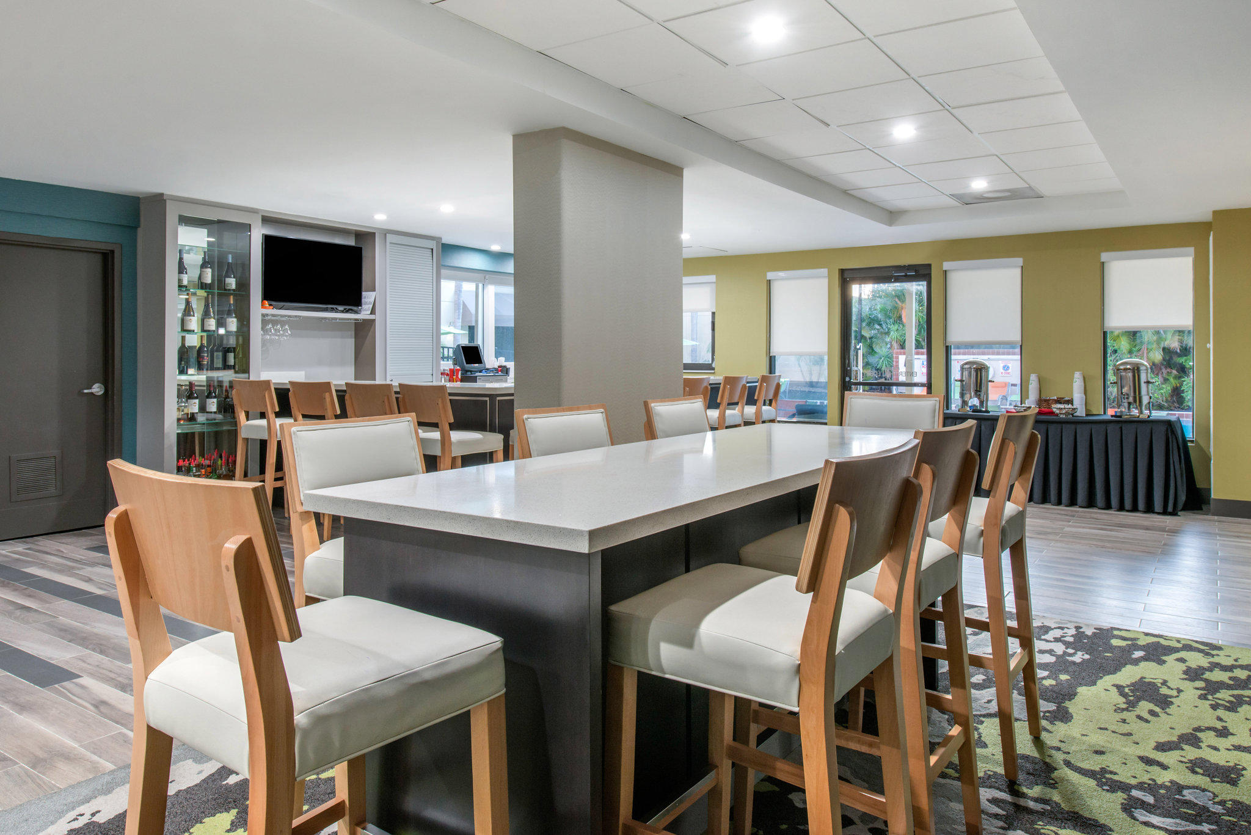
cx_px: 626
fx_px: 730
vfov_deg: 59.5
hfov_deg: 81.2
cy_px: 418
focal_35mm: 21
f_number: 11
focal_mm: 21
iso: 400
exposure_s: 1/6
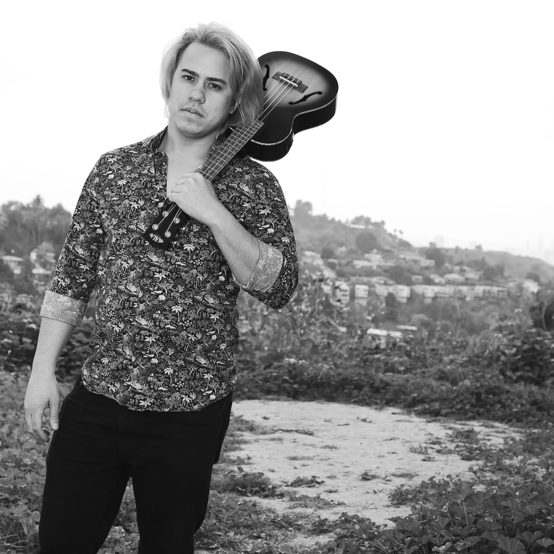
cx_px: 245
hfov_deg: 32.8
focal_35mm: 52
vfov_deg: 32.6
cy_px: 196
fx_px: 942
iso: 100
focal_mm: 24
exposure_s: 1/250
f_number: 3.5
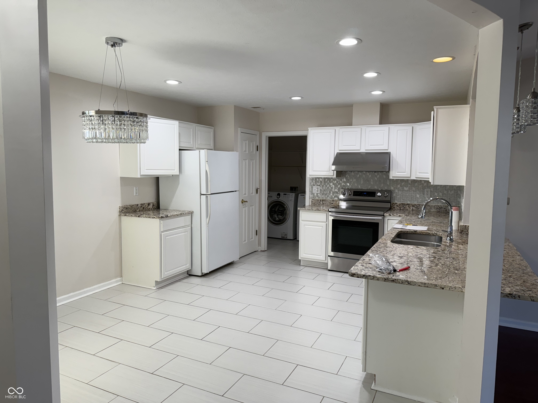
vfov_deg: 56.8
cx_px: 269
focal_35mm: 24
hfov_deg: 71.6
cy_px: 202
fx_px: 373
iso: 80
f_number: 1.78
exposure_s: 1/120
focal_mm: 6.76
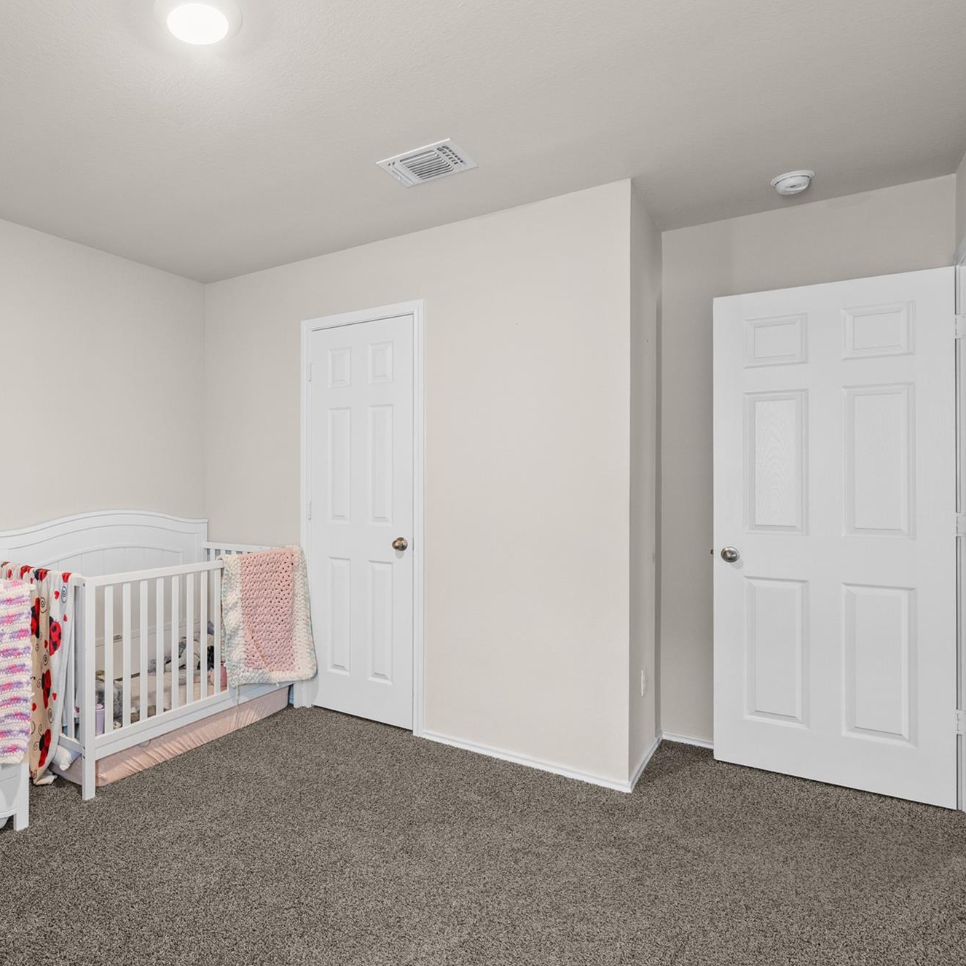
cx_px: 282
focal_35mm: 21
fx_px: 663
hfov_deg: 68.9
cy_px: 473
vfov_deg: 72.1
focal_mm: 16
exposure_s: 1/1.25
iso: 800
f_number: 9
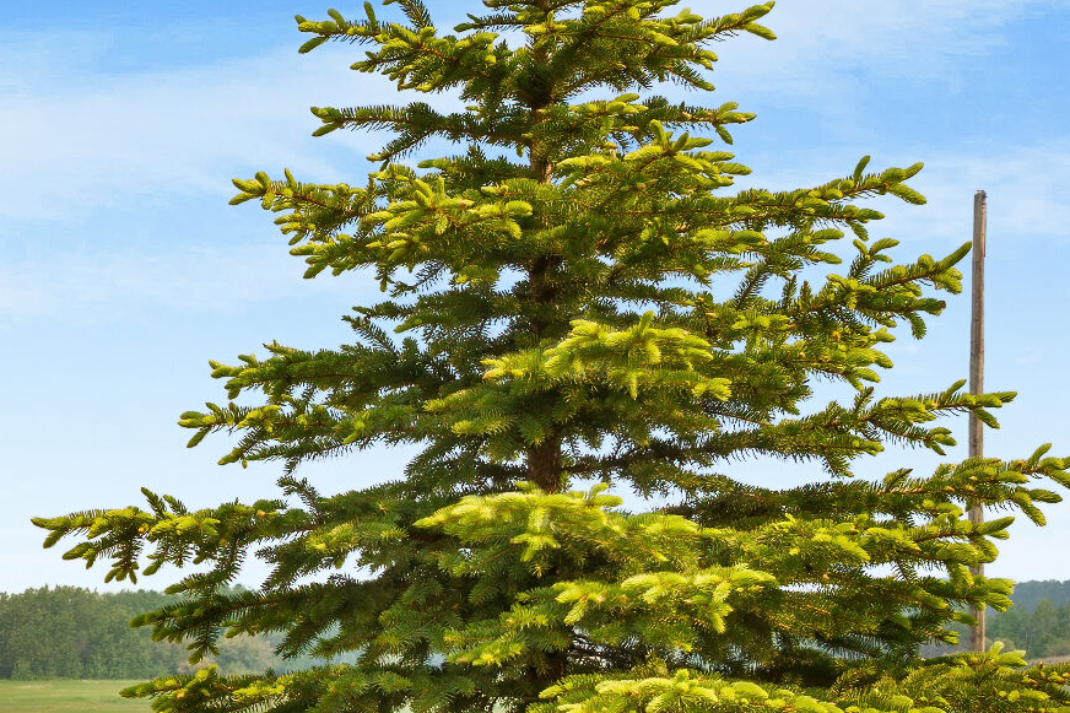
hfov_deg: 11.3
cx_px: -670
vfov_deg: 7.9
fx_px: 5111
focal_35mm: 172
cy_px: 946
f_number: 10
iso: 200
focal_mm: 50
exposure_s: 1/60
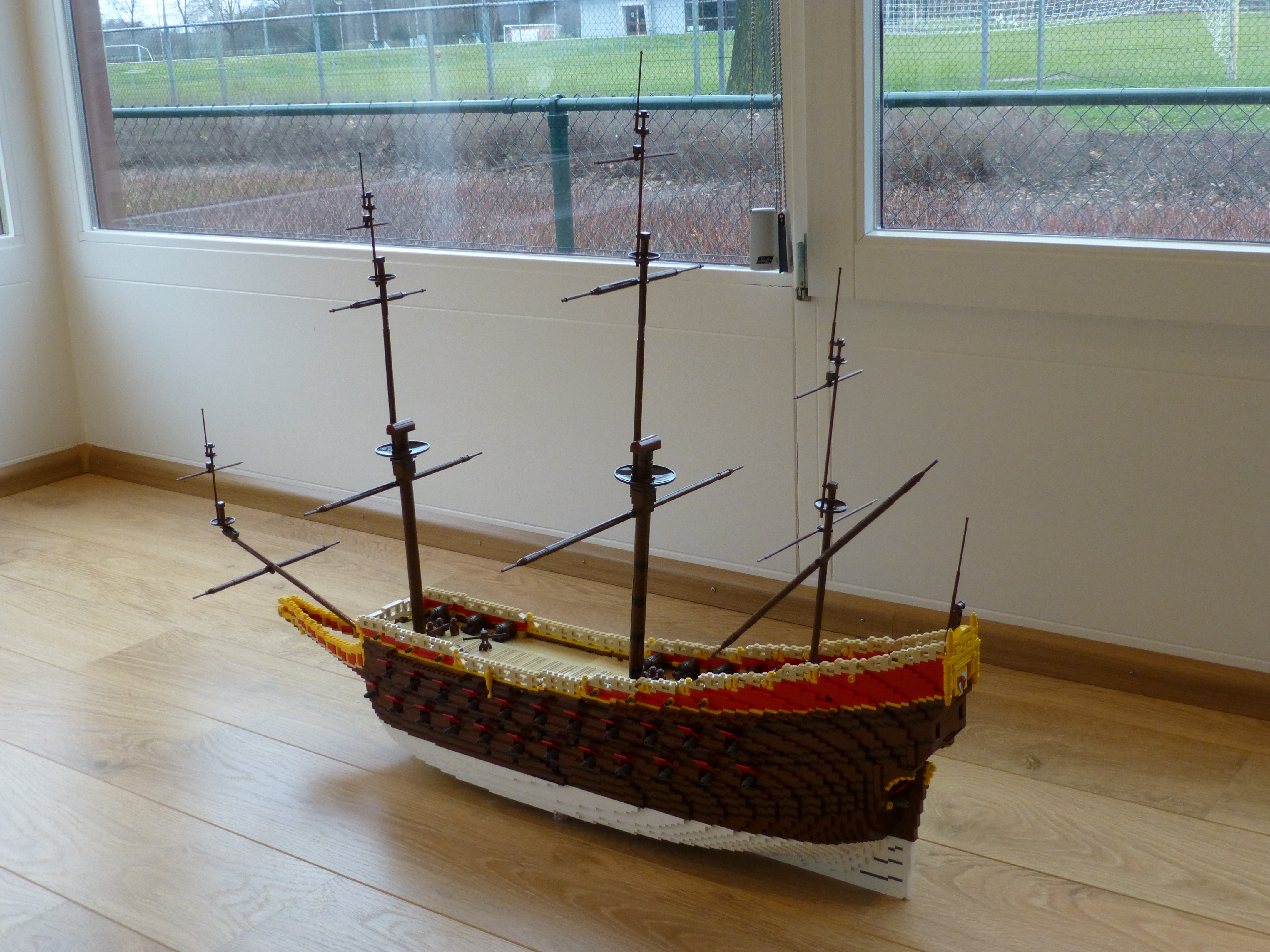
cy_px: 476
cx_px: 635
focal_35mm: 41
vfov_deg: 35.1
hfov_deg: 45.8
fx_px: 1504
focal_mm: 7.4
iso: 250
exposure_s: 1/60
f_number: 3.9
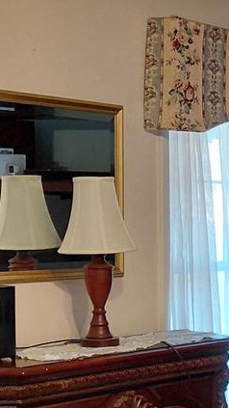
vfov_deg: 21.4
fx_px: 1068
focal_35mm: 99
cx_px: 436
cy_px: 291
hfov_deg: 11.2
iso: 320
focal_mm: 4.69
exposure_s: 1/60
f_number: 1.8
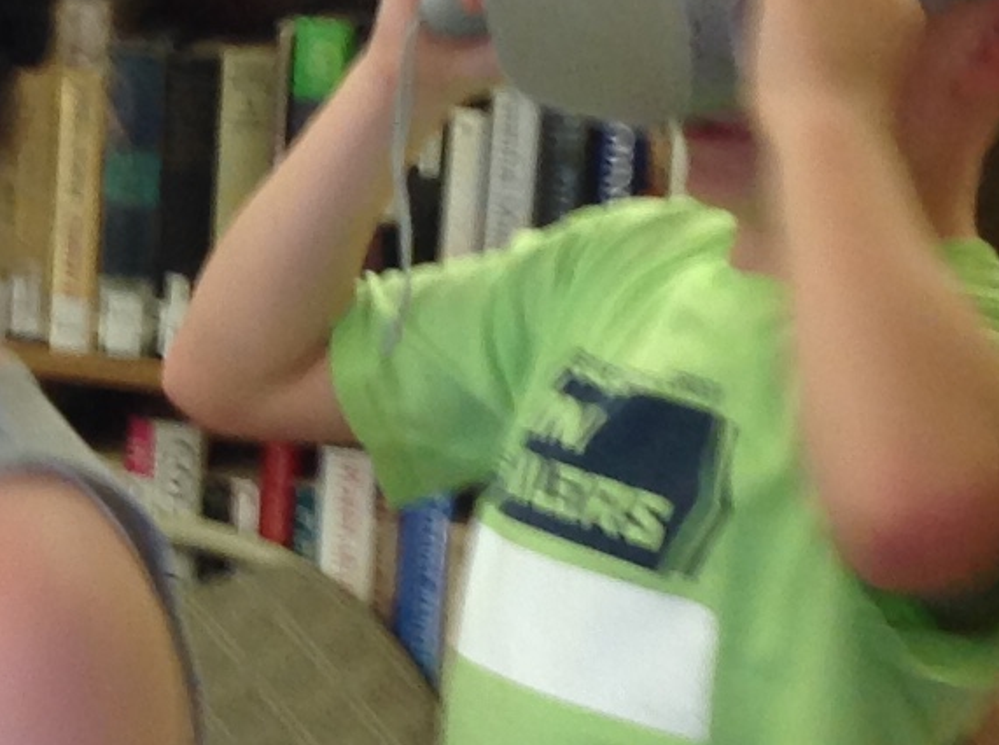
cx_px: -406
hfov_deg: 12.0
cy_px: 259
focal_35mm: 159
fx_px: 4580
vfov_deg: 9.3
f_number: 2.4
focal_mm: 4.28
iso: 64
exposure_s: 1/15
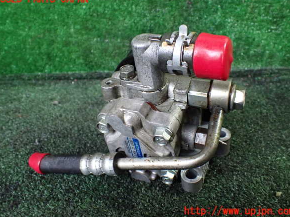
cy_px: 105
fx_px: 260
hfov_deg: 58.4
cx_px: 147
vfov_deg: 45.4
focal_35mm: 31
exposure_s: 1/30
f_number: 2.3
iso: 800
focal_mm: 5.4
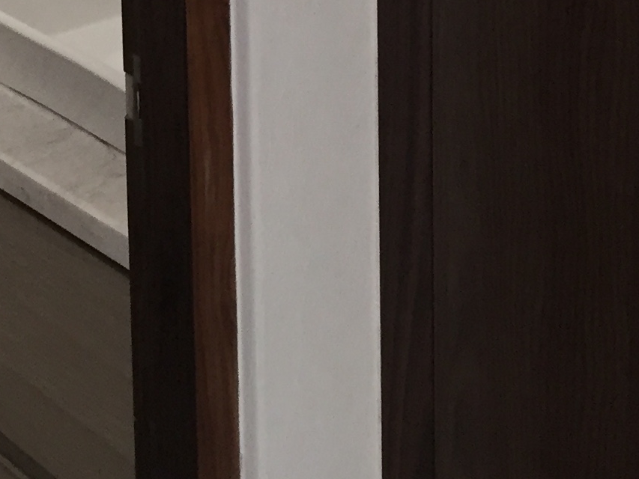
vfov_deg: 12.5
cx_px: 195
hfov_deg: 17.7
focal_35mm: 111
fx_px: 2049
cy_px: -312
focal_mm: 4.15
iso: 125
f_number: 2.2
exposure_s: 1/30
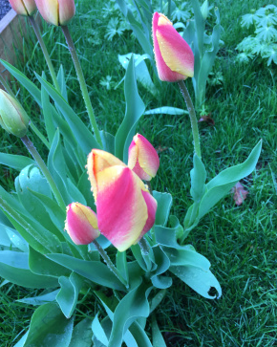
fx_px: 318
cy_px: 175
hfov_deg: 47.1
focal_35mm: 31
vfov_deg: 57.2
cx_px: 138
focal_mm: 4.15
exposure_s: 1/120
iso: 40
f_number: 2.2
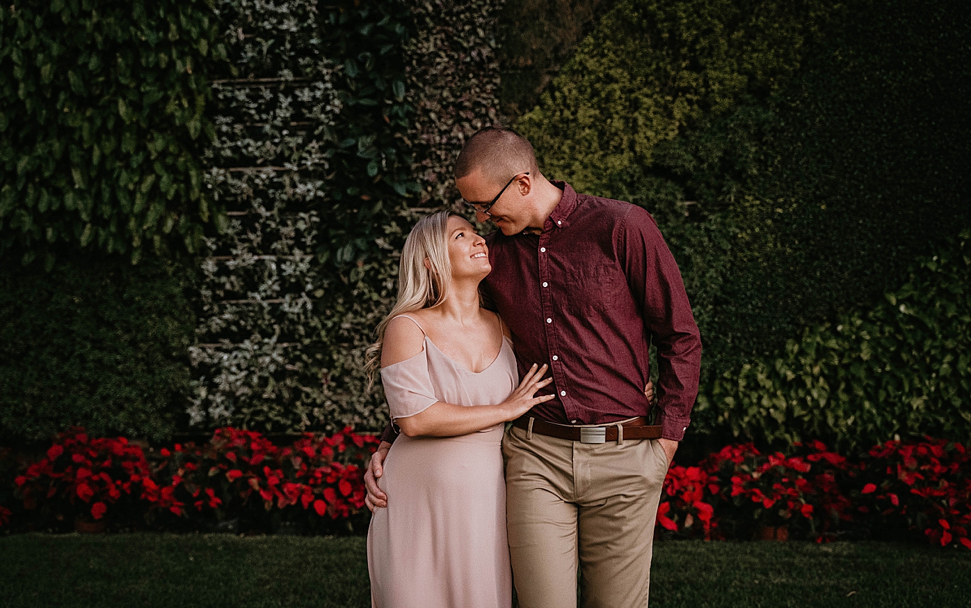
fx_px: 1244
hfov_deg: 42.6
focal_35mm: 47
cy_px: 320
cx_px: 486
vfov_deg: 27.4
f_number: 2.8
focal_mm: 46
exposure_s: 1/125
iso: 3200
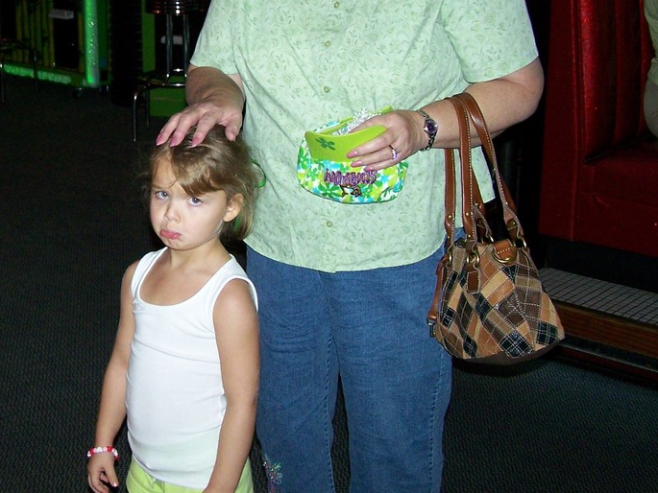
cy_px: 162
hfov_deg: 26.9
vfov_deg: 20.7
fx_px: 1350
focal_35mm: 71
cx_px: 147
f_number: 2.8
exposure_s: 1/60
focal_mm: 6.3
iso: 160
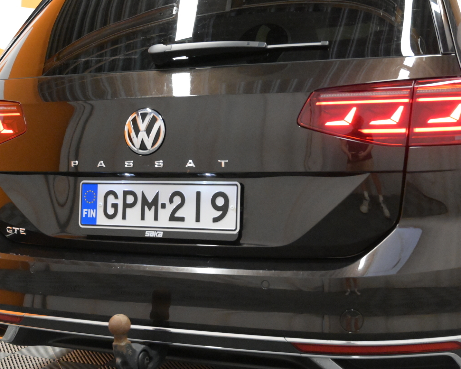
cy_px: 184
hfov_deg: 32.9
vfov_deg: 26.5
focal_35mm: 57
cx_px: 229
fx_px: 782
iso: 8000
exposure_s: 1/250
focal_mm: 33.5
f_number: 5
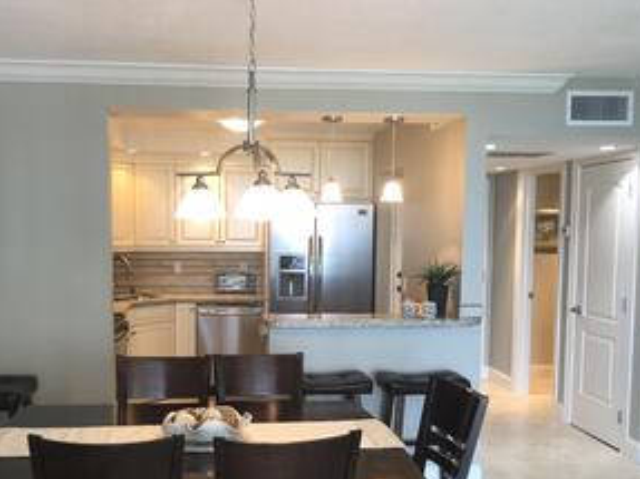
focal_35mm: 39
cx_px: 261
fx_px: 721
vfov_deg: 36.6
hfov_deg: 47.6
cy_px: 296
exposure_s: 1/30
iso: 40
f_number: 1.8
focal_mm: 3.99
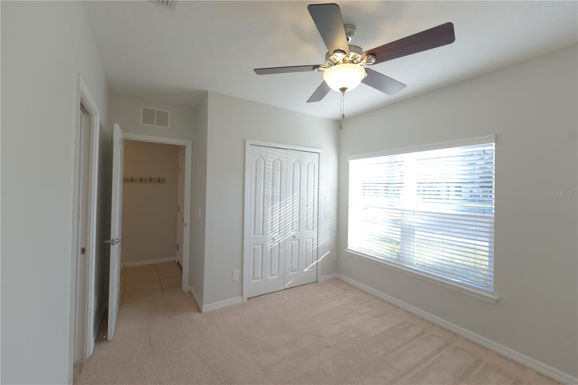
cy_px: 192
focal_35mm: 14
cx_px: 289
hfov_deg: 104.3
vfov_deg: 81.2
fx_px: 225
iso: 250
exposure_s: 1/250
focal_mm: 14
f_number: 2.8
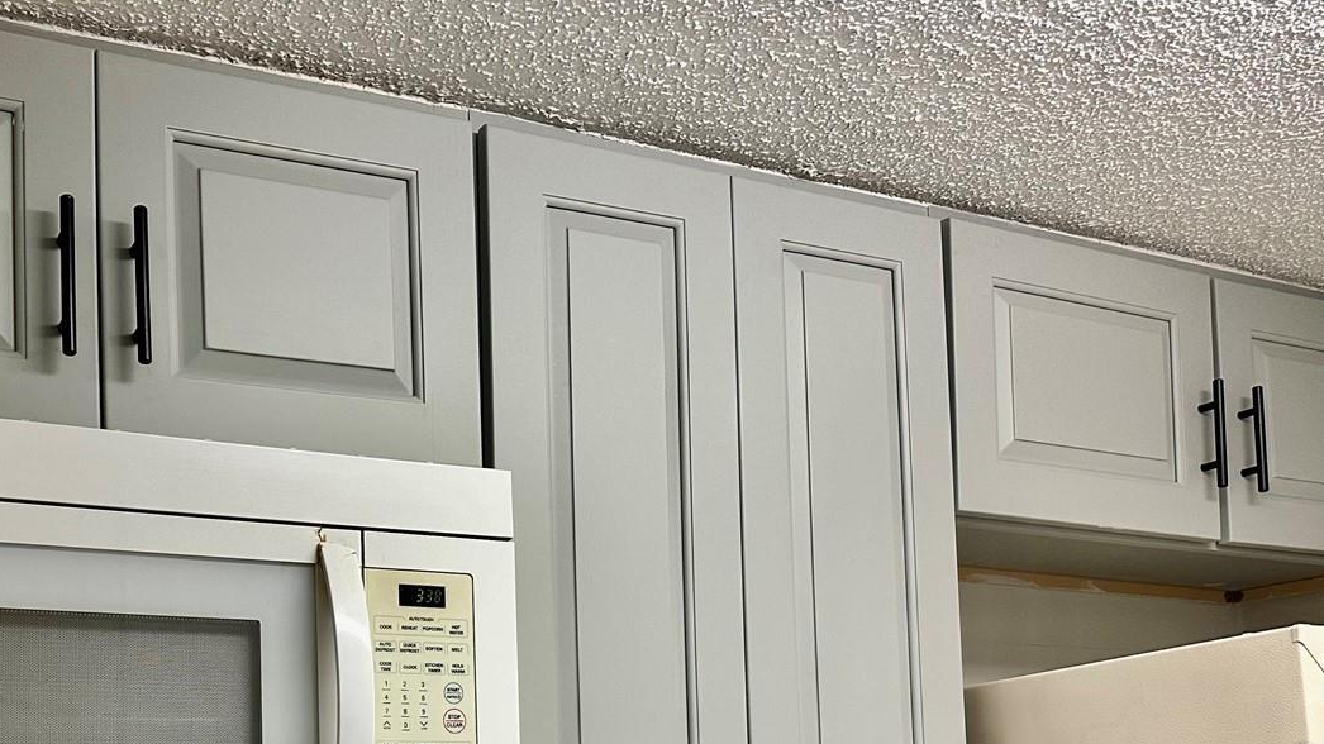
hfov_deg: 49.3
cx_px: 401
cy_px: 753
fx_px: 1404
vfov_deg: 27.8
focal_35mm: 40
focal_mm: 6.86
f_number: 1.78
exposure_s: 1/120
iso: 200
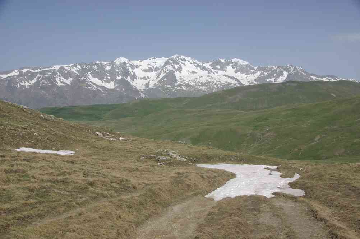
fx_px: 430
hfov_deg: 45.5
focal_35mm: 43
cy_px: 120
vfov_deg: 31.1
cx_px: 180
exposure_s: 1/350
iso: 100
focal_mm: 29.4
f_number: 8
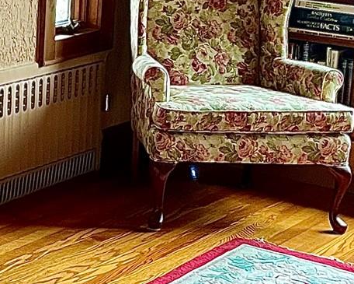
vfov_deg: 13.4
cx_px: -248
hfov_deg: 15.0
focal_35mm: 114
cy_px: 9
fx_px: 1195
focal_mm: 4.2
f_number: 1.6
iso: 320
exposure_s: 1/60
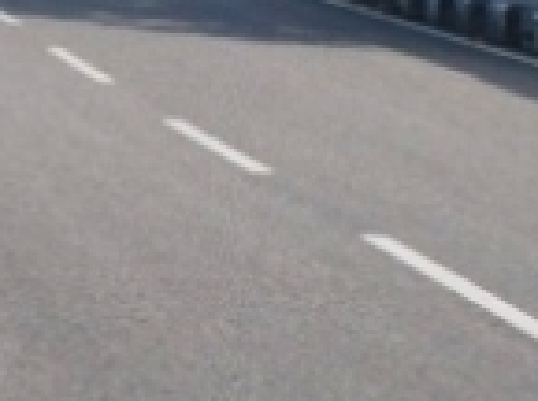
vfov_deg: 6.3
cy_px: -399
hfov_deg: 8.1
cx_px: -712
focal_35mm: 227
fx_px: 3519
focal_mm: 20
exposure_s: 1/200
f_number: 7.1
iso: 100
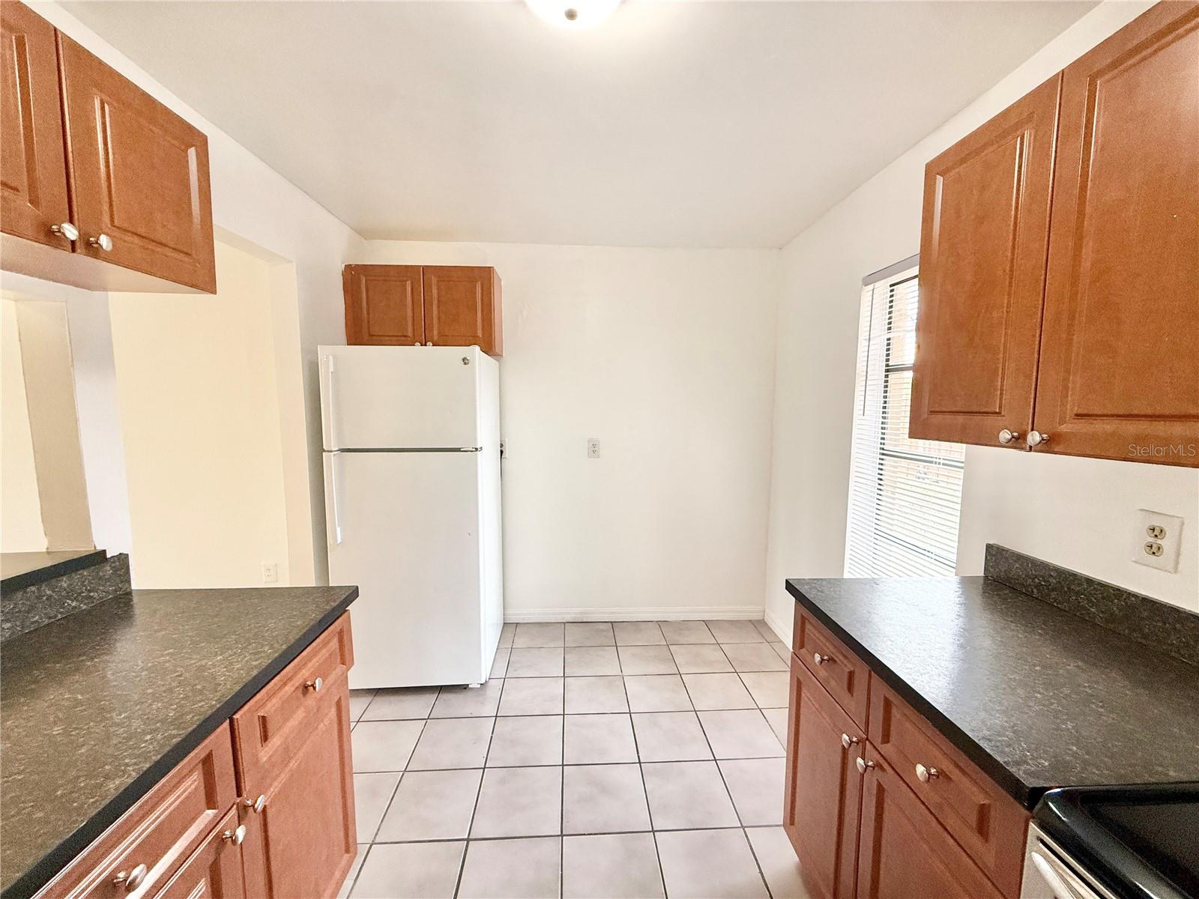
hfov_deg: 102.1
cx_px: 600
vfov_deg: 85.7
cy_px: 450
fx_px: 485
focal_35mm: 14
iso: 320
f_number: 2.2
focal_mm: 2.22
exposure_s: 1/120
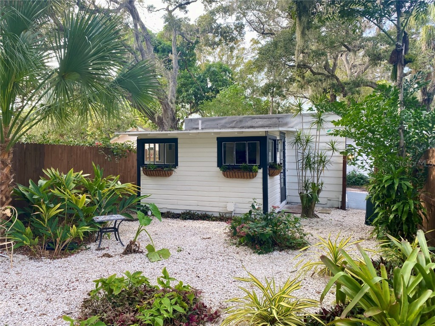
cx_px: 218
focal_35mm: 26
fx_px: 327
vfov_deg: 53.1
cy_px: 163
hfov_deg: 67.3
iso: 32
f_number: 1.8
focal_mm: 4.25
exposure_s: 1/312
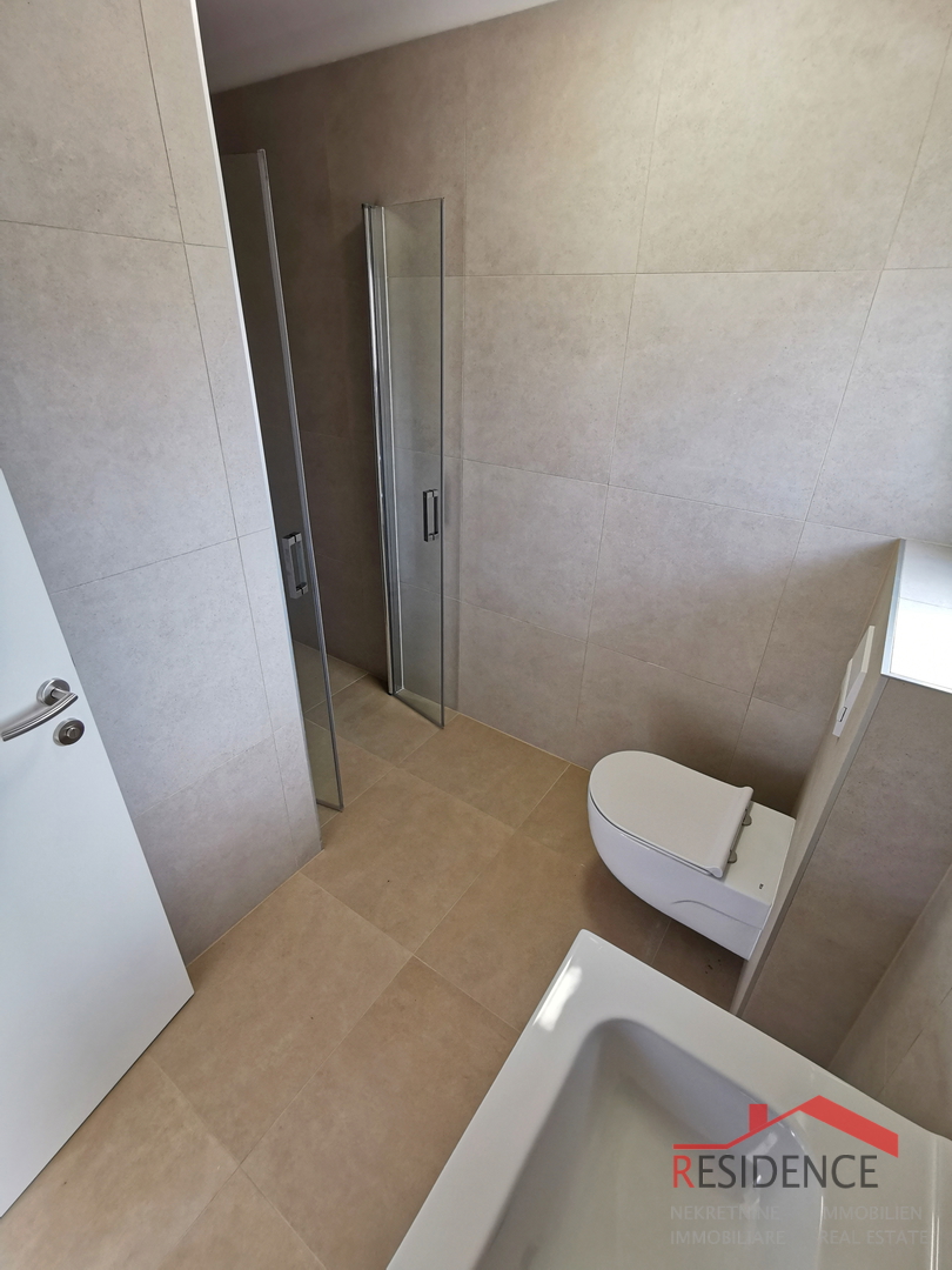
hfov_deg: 78.1
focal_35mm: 16
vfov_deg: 94.5
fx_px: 587
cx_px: 476
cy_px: 635
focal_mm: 2.35
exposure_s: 1/60
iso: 160
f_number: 2.2
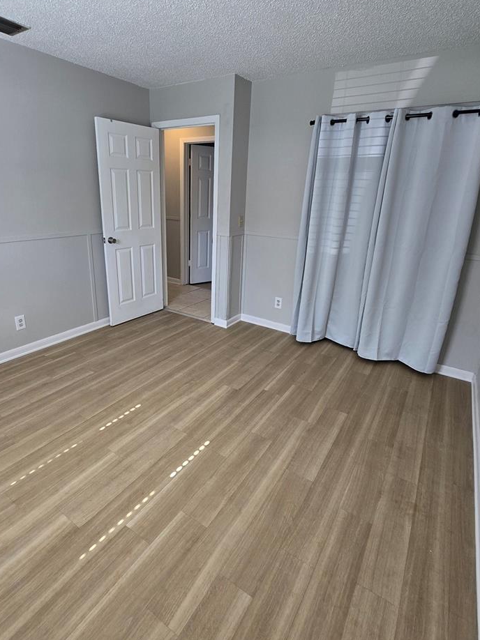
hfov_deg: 74.5
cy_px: 297
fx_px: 314
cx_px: 217
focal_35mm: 17
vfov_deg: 90.9
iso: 64
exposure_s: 1/60
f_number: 2.2
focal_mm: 2.2
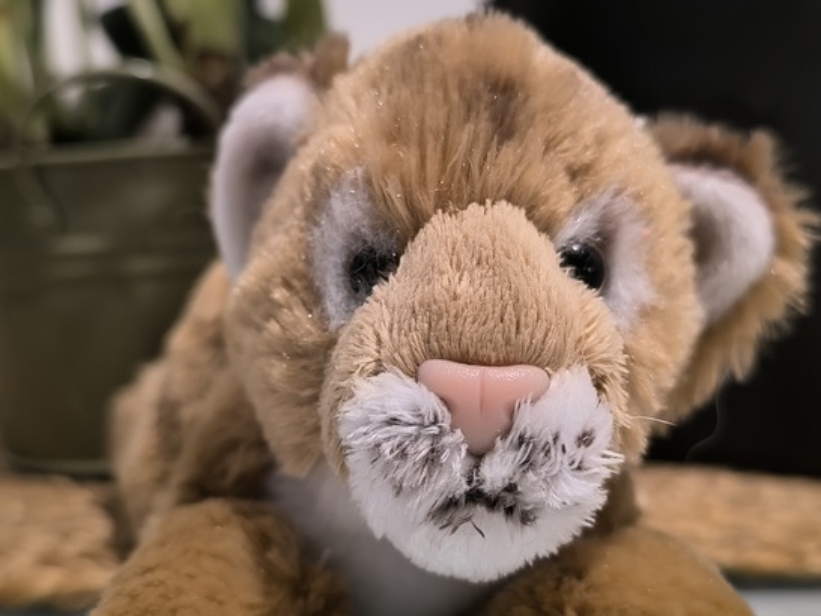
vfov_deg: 31.5
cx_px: 410
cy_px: 308
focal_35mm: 46
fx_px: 1091
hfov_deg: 41.2
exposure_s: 1/14.3
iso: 2000
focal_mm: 6.14
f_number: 1.65
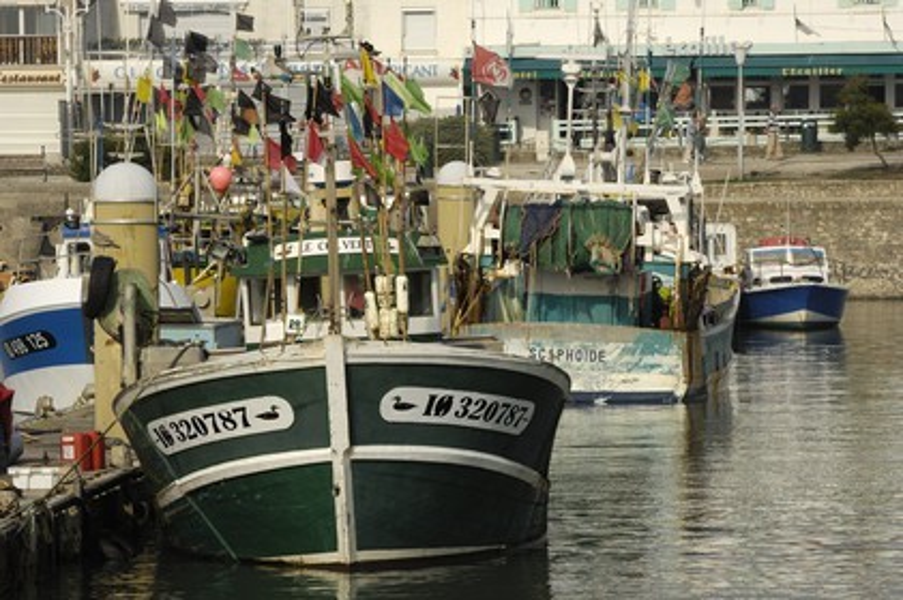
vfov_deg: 5.9
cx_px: 452
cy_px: 300
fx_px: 5827
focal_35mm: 232
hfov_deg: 8.9
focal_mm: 155
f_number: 11
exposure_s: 1/160
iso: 100
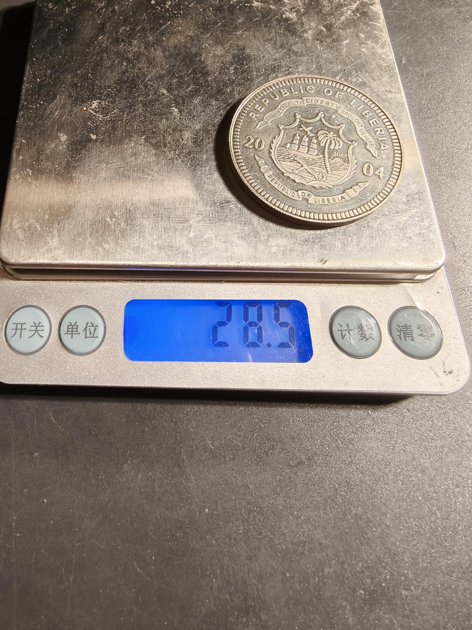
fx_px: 418
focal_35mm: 23
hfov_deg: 58.9
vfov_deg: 73.9
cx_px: 236
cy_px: 315
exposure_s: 1/100
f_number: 2
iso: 250
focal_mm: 2.32
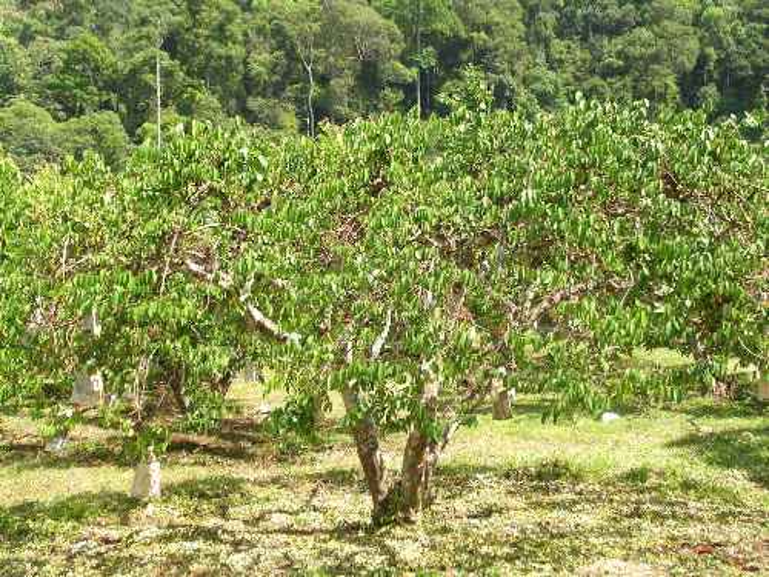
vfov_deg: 19.4
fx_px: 1688
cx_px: 384
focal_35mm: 76
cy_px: 288
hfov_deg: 25.7
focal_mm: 11.5
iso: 50
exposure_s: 1/246
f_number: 3.9
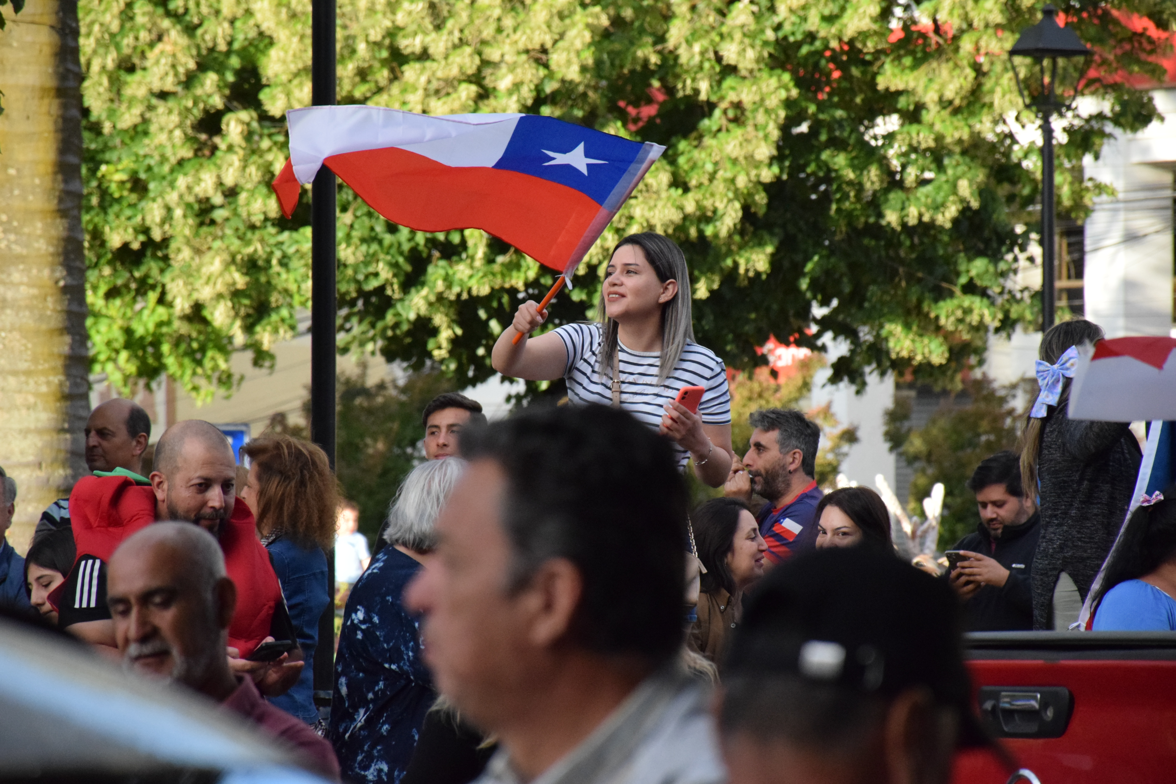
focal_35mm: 210
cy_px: 392
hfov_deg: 9.8
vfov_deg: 6.5
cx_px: 588
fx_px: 6861
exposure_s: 1/2500
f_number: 6.3
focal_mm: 140
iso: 3200
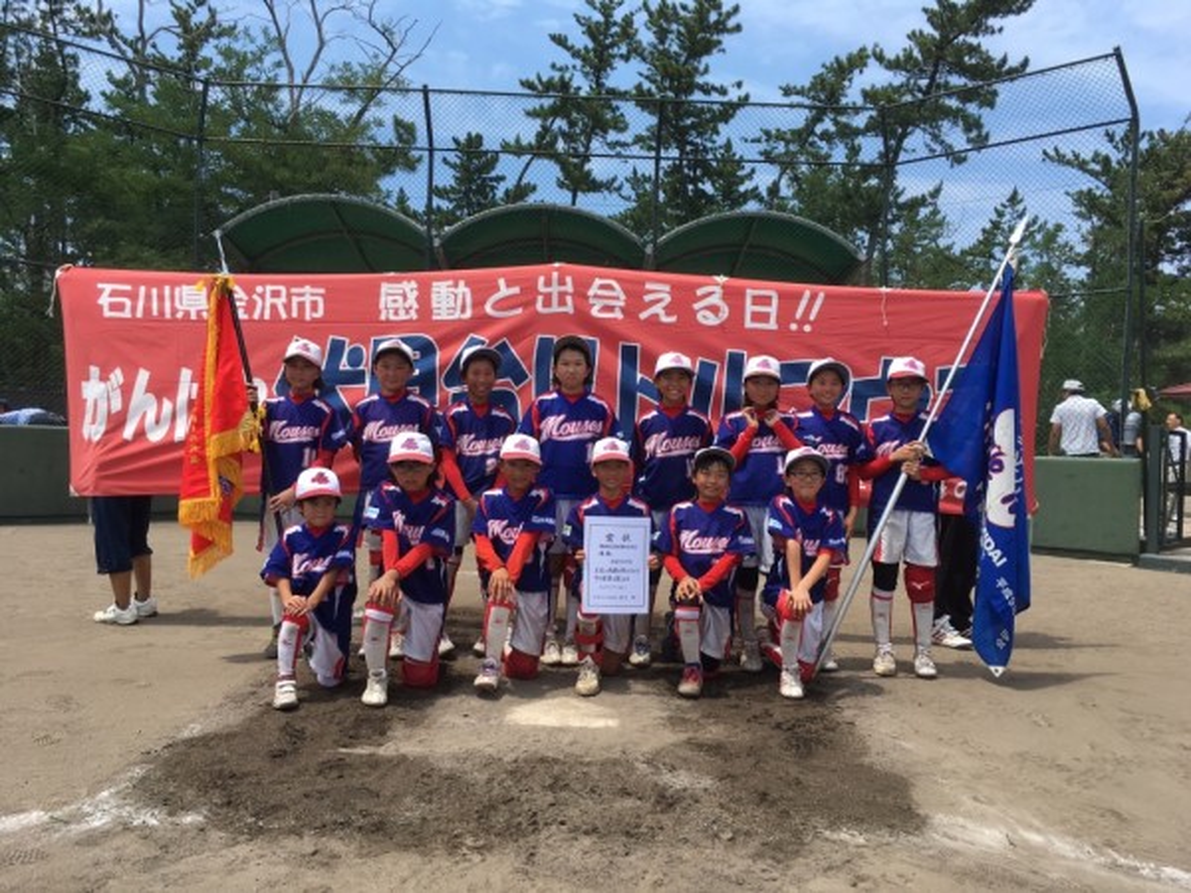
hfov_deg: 61.7
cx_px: 596
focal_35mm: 29
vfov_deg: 48.2
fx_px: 998
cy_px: 446
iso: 25
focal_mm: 4.15
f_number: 2.2
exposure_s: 1/1304
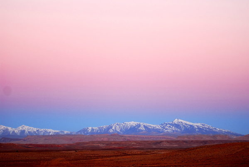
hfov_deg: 17.0
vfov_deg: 11.4
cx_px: 124
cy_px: 84
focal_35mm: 120
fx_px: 831
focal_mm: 80
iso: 100
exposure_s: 1/25
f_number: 2.8
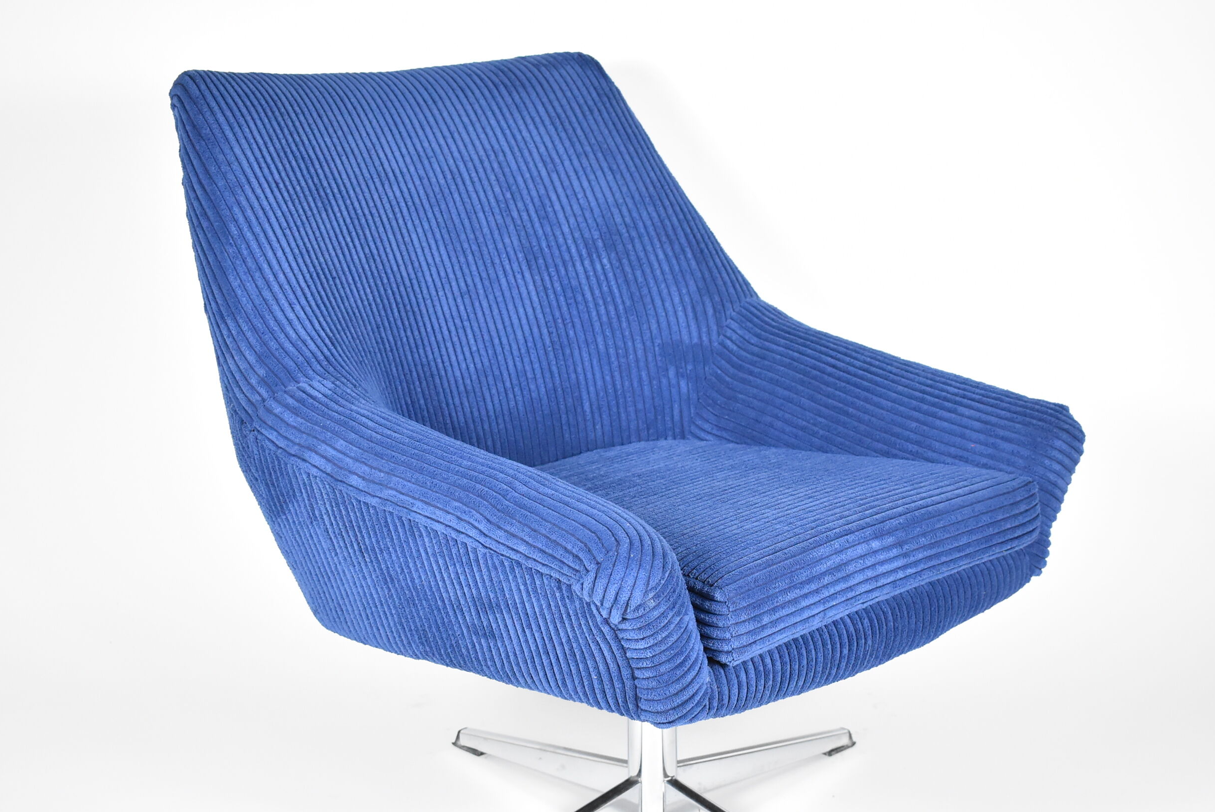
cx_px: 657
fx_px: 1858
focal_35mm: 55
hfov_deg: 36.2
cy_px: 479
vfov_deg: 24.6
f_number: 4.2
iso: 2500
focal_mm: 30
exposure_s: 1/125
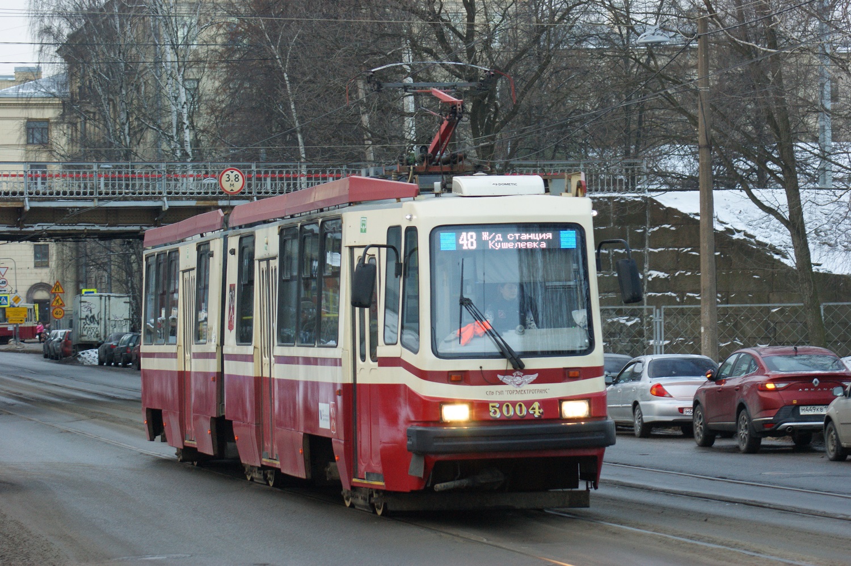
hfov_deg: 13.7
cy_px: 283
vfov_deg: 9.1
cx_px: 426
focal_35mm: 150
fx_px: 3543
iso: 400
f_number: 5.6
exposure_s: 1/100
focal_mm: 100
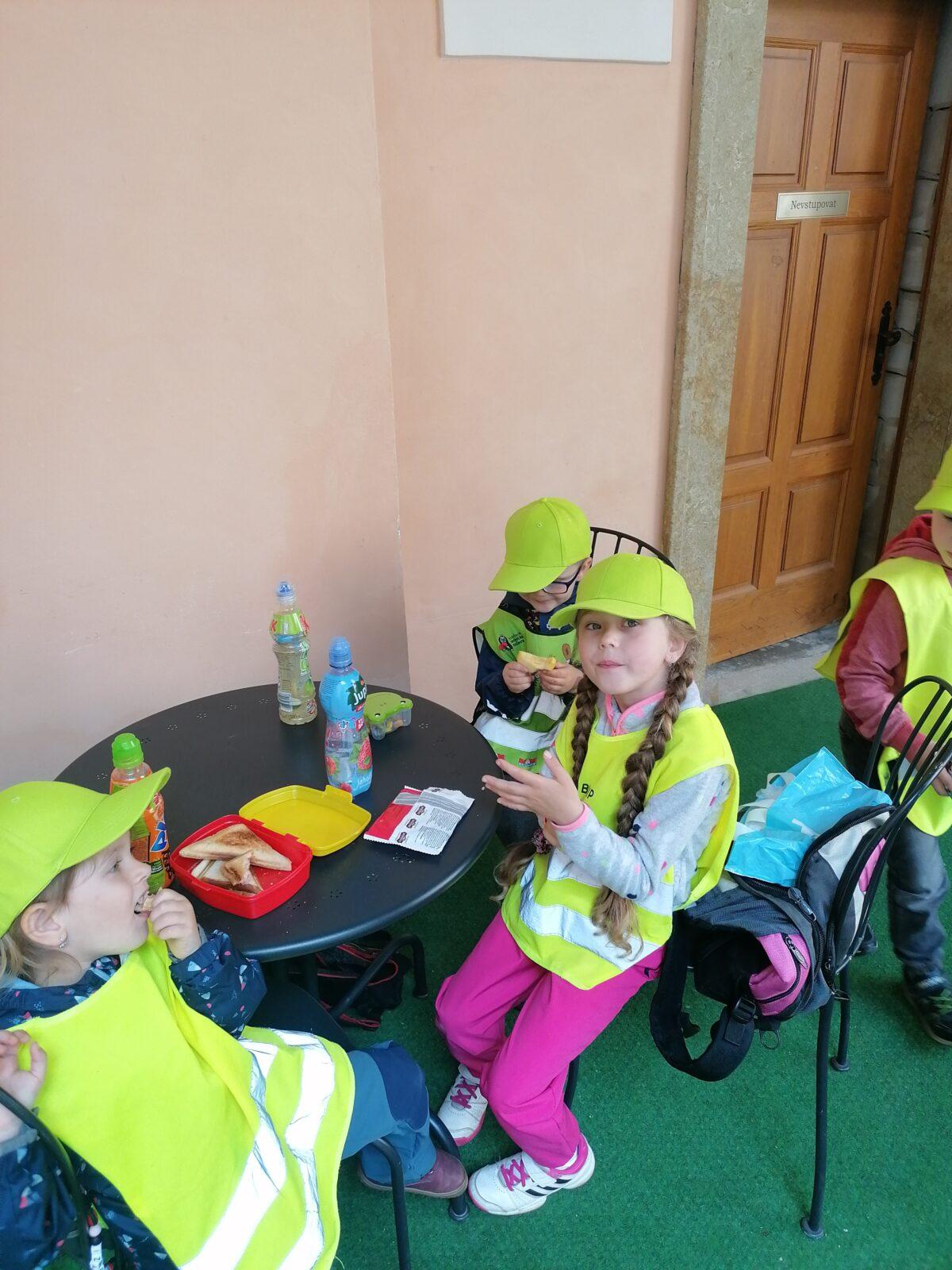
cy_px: 635
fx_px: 990
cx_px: 476
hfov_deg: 51.4
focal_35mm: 27
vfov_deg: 65.3
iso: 100
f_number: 1.8
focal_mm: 4.75
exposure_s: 1/100
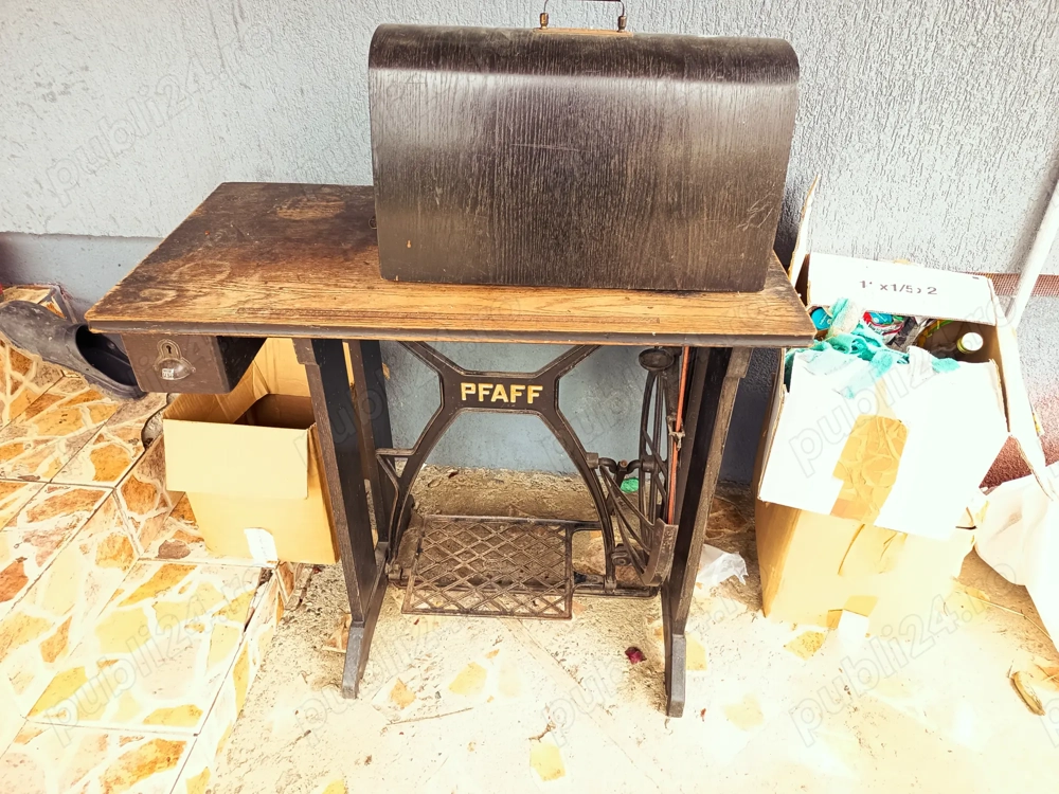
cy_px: 397
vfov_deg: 56.8
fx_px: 734
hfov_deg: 71.6
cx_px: 530
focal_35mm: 24
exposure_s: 1/33.3
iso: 417
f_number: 1.7
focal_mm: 5.27
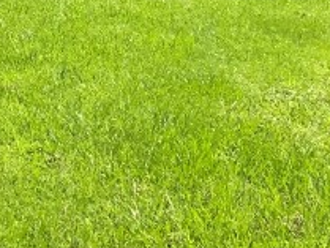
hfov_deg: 13.6
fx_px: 1354
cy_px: -117
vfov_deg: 10.1
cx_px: -33
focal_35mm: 142
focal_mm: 3
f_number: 1.8
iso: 16
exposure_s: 1/1786
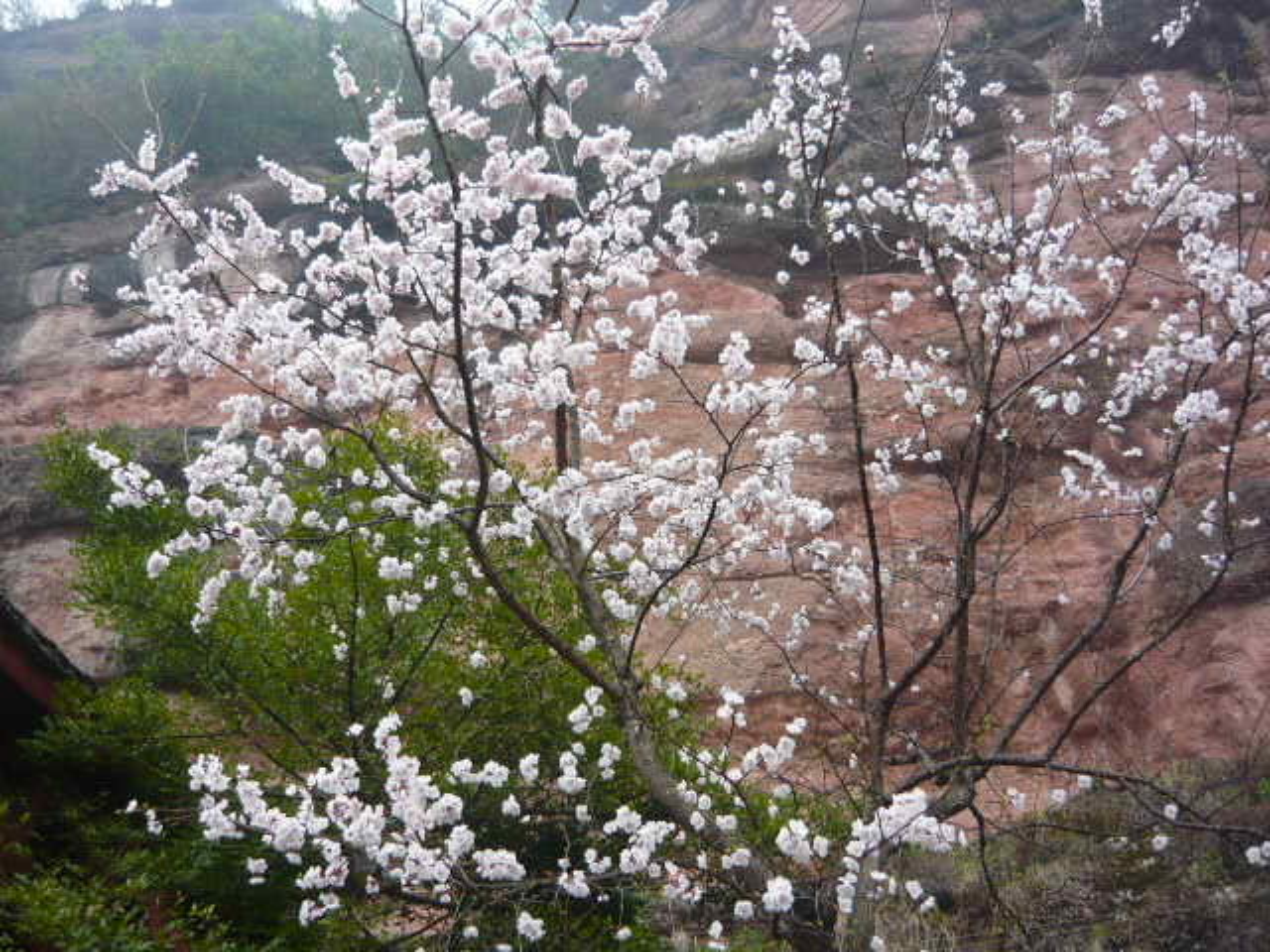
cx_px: 635
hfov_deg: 55.4
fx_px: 1211
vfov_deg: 42.9
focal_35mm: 33
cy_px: 476
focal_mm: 5.5
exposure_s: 1/40
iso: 100
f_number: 2.8
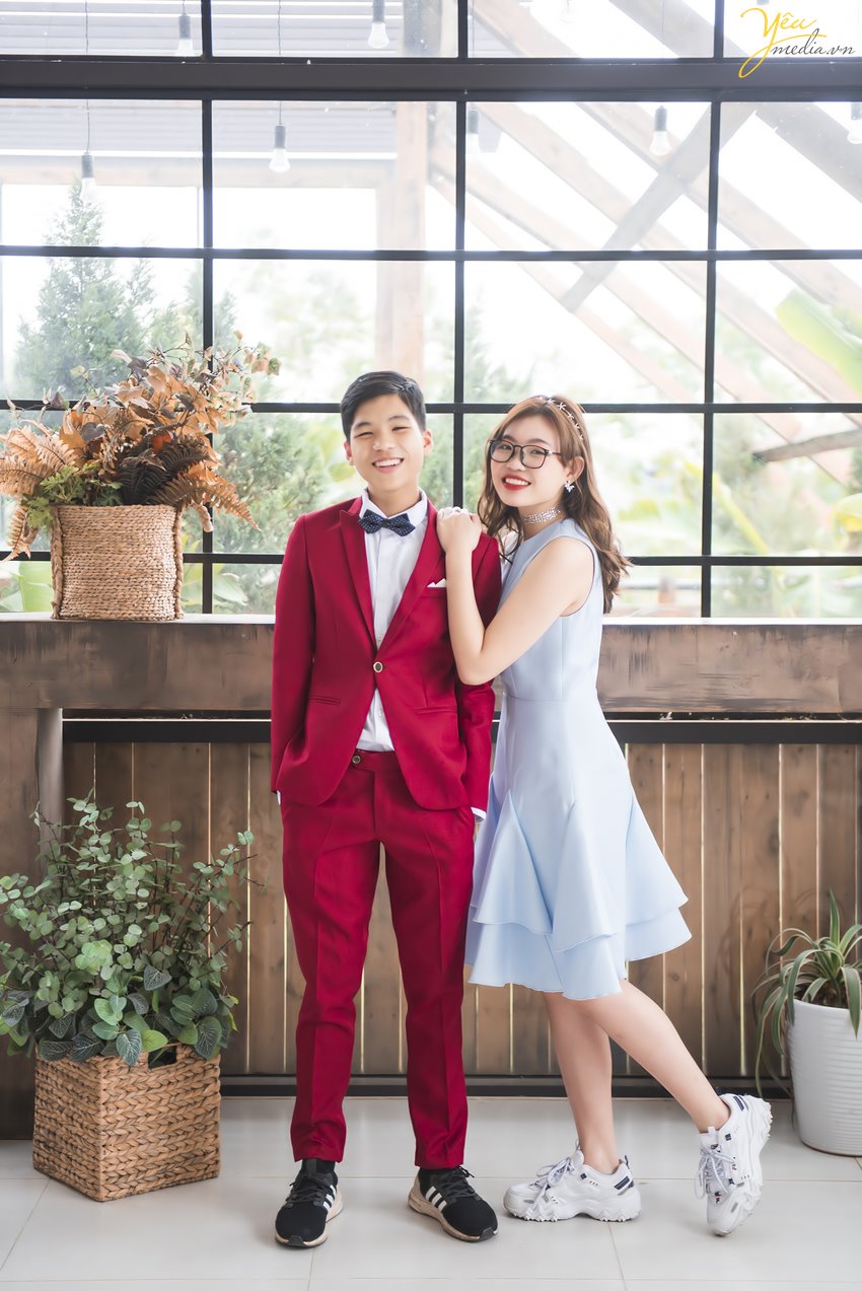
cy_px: 646
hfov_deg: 23.4
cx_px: 431
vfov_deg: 34.5
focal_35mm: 58
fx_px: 2081
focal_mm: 58
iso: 320
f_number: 2.8
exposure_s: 1/160
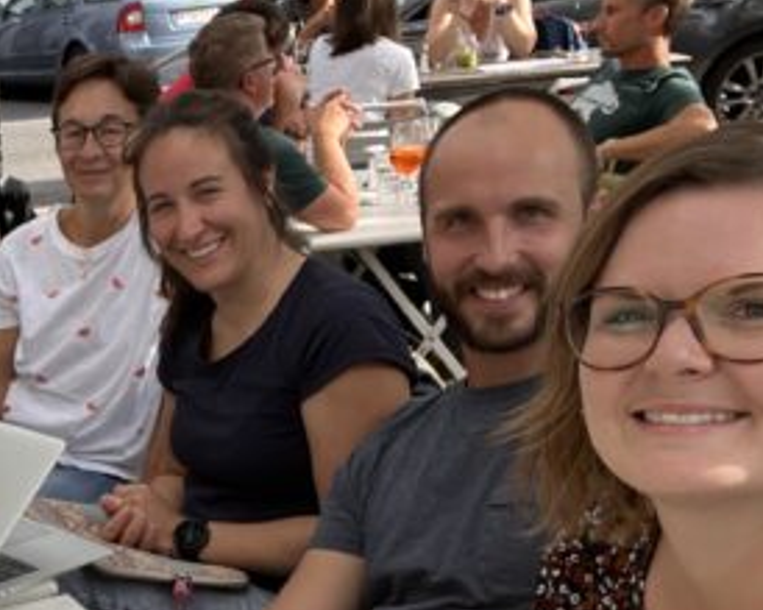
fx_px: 1422
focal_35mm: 63
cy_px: 565
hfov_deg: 27.3
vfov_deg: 23.5
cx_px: -95
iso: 25
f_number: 2.2
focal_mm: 2.71
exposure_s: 1/128
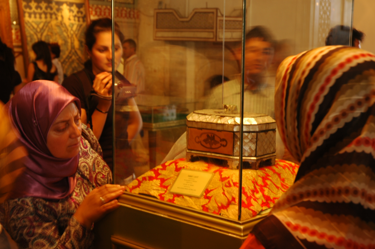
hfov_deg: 33.4
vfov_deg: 22.6
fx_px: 624
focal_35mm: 60
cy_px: 124
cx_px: 188
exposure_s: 1/2
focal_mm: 40
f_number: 5.6
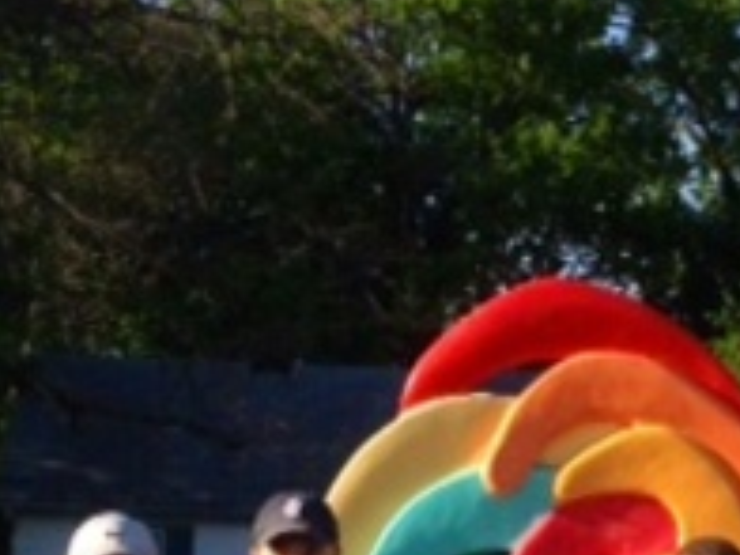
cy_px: 597
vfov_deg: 12.1
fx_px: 2587
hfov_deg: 16.0
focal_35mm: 121
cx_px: 748
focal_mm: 4.12
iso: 50
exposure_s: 1/985
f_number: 2.4
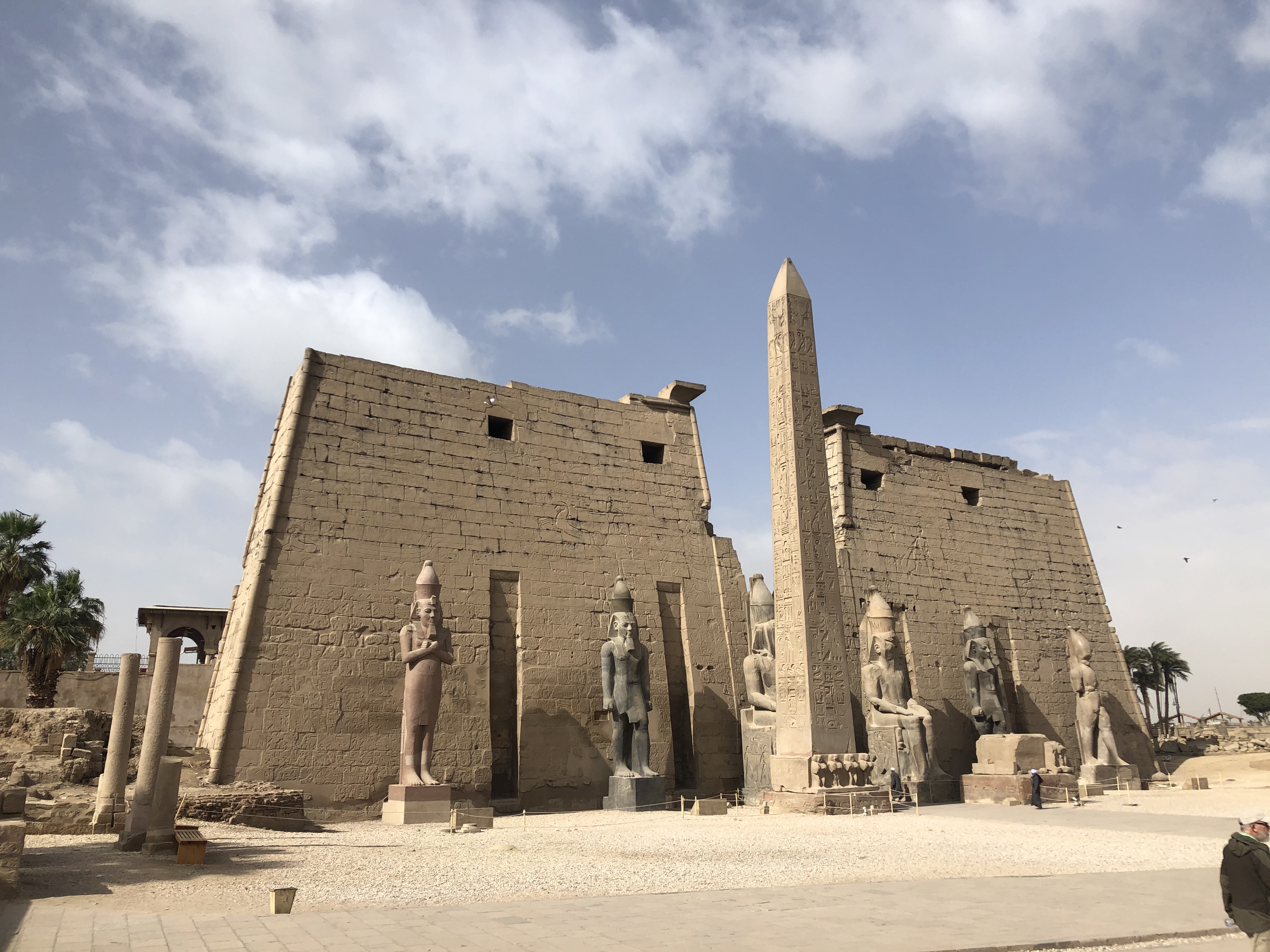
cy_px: 476
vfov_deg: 49.7
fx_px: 1027
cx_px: 635
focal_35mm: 28
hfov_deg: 63.4
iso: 25
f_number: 1.8
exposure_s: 1/3205
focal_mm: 3.99
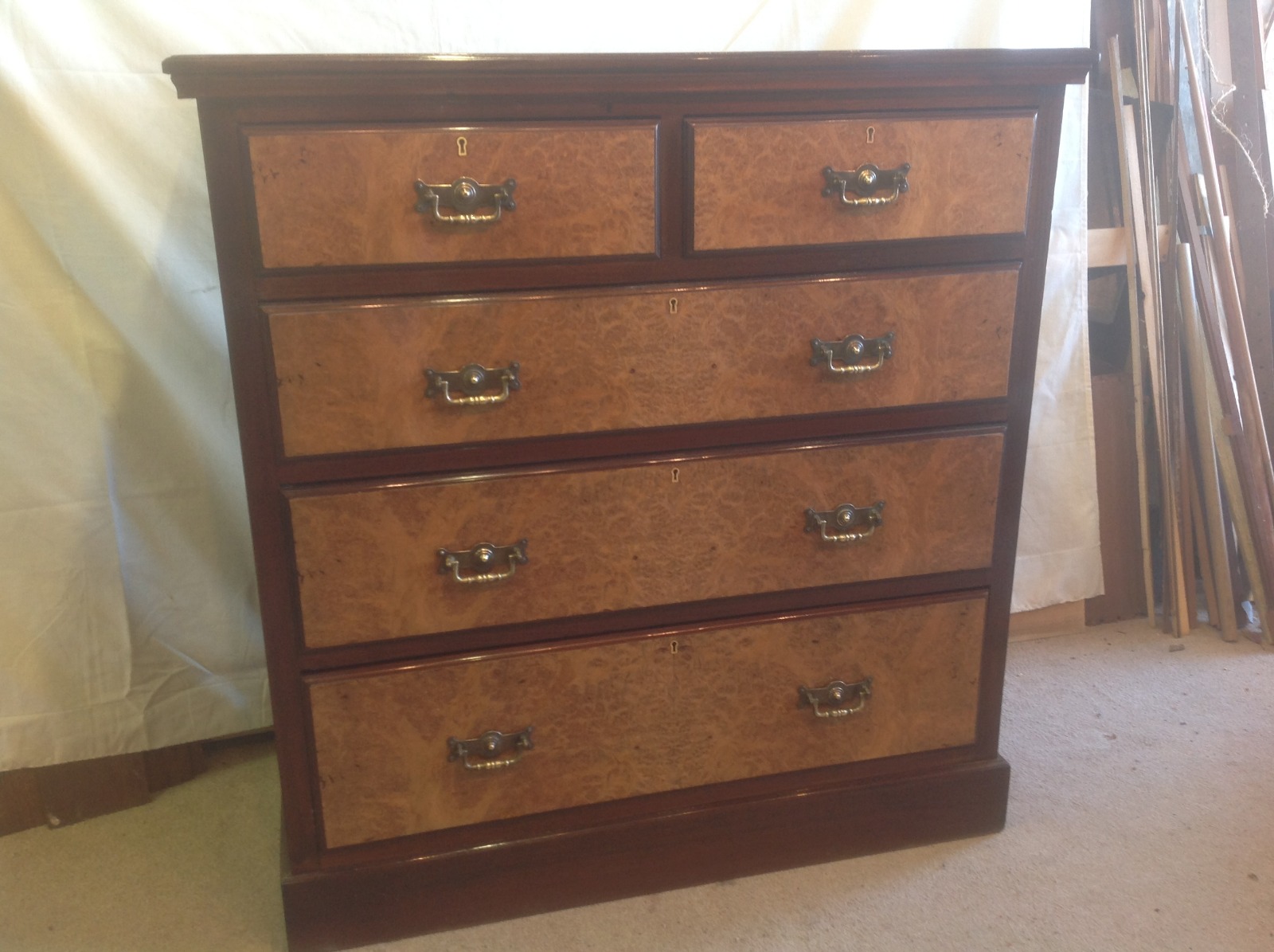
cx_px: 637
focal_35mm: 35
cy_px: 476
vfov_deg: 40.6
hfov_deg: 52.7
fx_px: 1286
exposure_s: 1/15
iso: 64
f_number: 2.4
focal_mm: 4.28
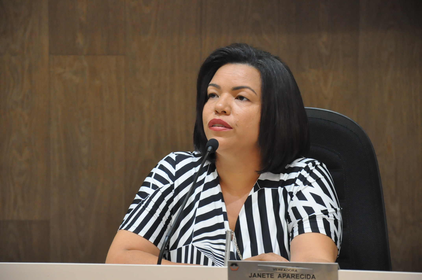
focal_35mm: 158
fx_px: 1844
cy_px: 140
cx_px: 211
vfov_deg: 8.7
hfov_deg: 13.1
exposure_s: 1/100
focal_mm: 105
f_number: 5.6
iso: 2000
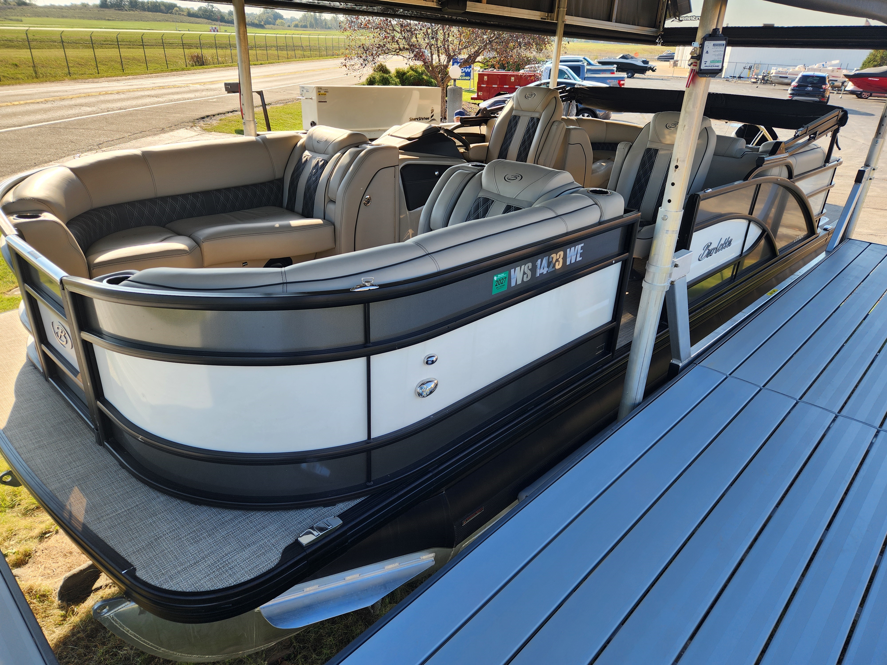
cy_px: 332
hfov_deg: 73.9
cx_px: 444
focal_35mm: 23
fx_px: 589
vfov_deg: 58.9
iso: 20
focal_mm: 5.4
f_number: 1.8
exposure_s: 1/406
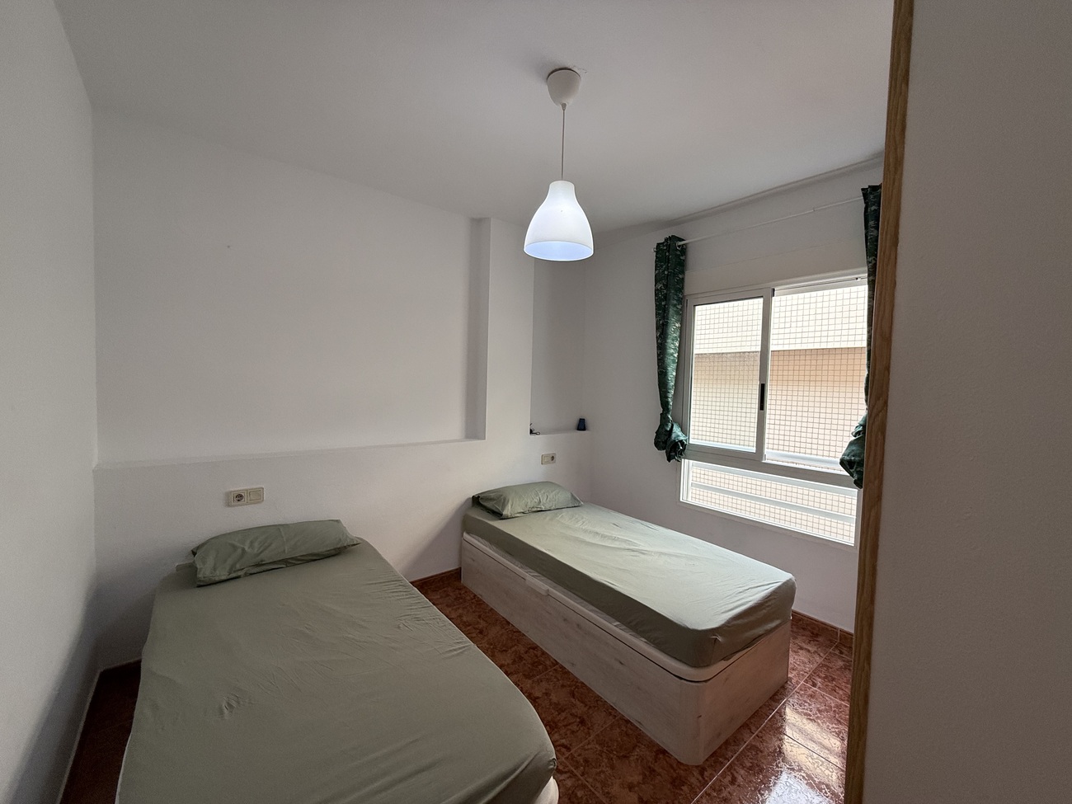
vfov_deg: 85.7
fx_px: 434
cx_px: 536
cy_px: 402
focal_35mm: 14
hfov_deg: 102.1
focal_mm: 2.22
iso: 125
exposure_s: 1/99
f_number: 2.2
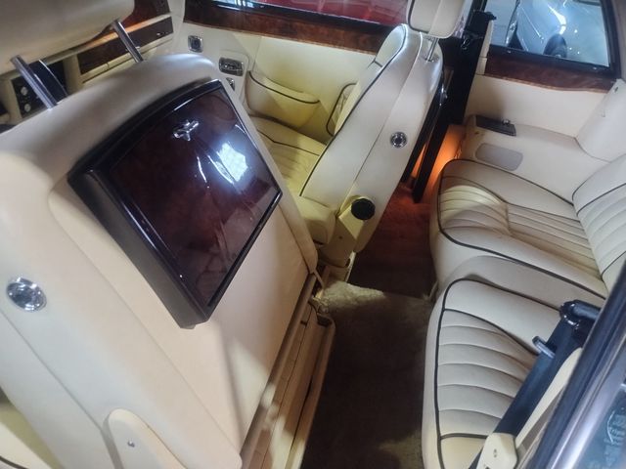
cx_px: 313
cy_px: 234
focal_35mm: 25
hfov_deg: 69.4
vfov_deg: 54.9
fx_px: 452
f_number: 1.7
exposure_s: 1/40
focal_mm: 4.71
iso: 185
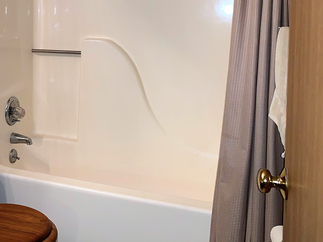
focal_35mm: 45
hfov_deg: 39.8
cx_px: 48
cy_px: 37
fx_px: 420
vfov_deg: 31.1
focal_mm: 4.25
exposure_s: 1/15
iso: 80
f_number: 1.8
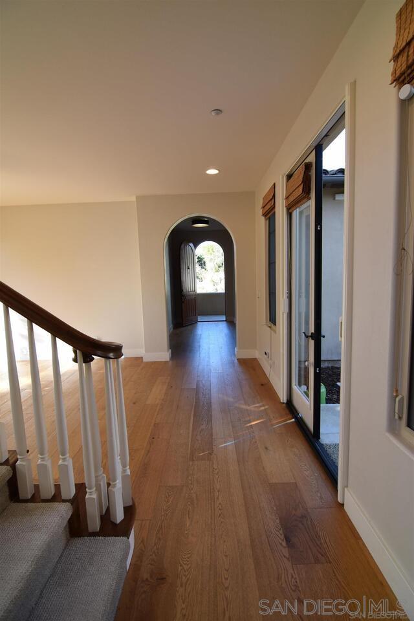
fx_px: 285
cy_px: 310
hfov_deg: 72.1
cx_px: 207
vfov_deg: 95.0
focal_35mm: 16
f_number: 5.6
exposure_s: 1/125
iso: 400
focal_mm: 11
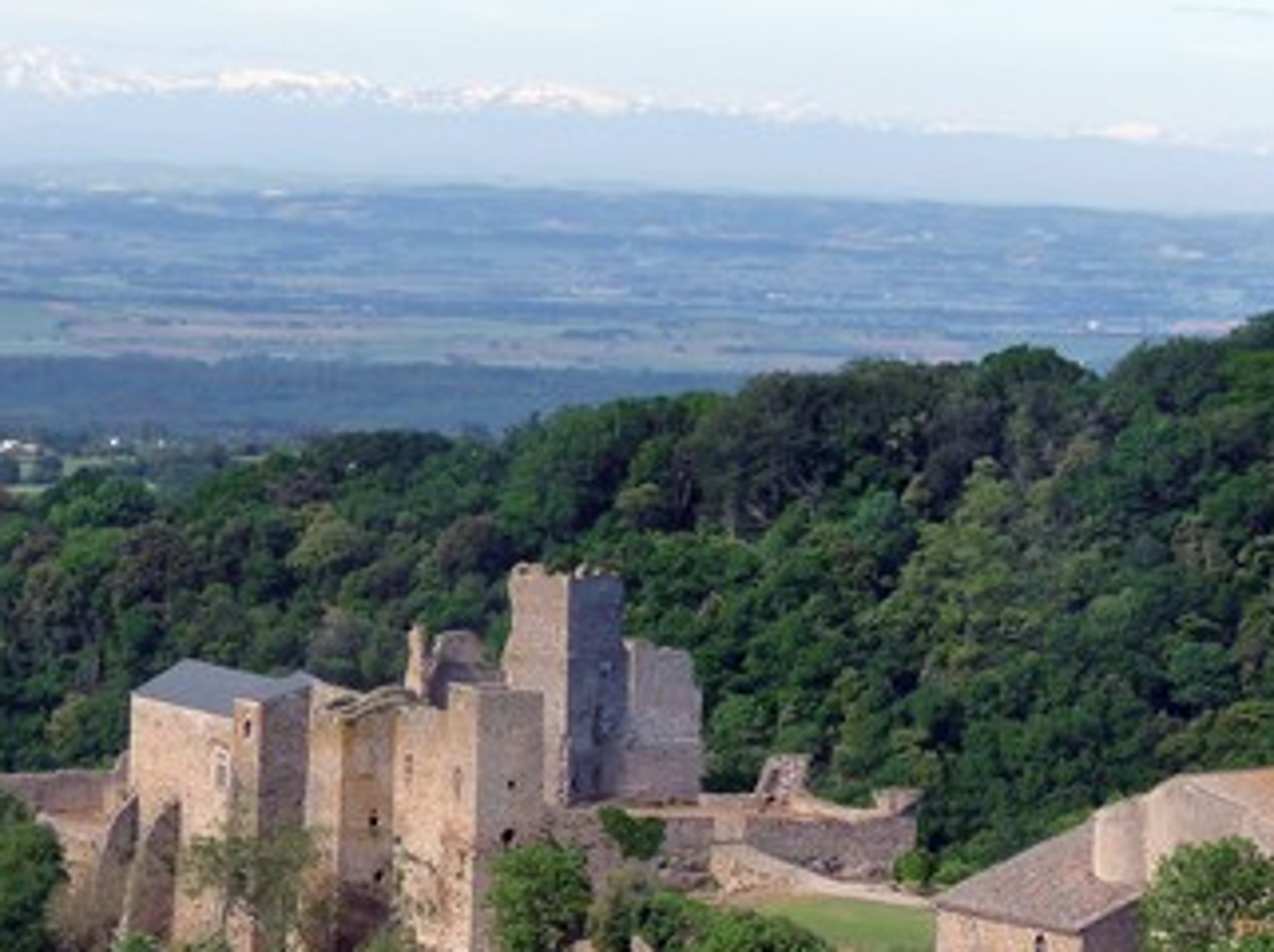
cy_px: 524
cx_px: 647
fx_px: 5367
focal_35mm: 146
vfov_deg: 10.1
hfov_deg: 13.5
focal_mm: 13.8
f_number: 5.6
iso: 160
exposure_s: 1/250
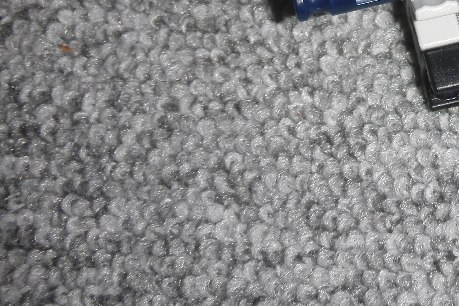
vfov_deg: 15.3
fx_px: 1122
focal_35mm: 88
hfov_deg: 22.1
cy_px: 3
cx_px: 473
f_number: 3.9
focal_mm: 6.66
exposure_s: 1/40
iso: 100
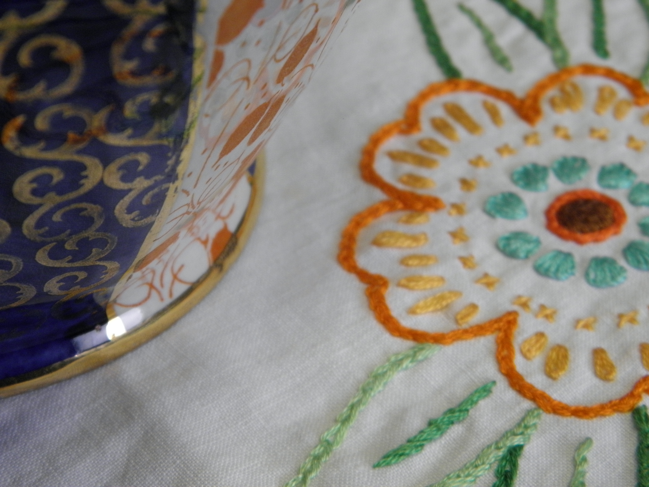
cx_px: 324
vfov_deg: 18.4
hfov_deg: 24.4
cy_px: 244
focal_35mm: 80
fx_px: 1500
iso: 160
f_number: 4.4
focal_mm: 14.3
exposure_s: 1/50
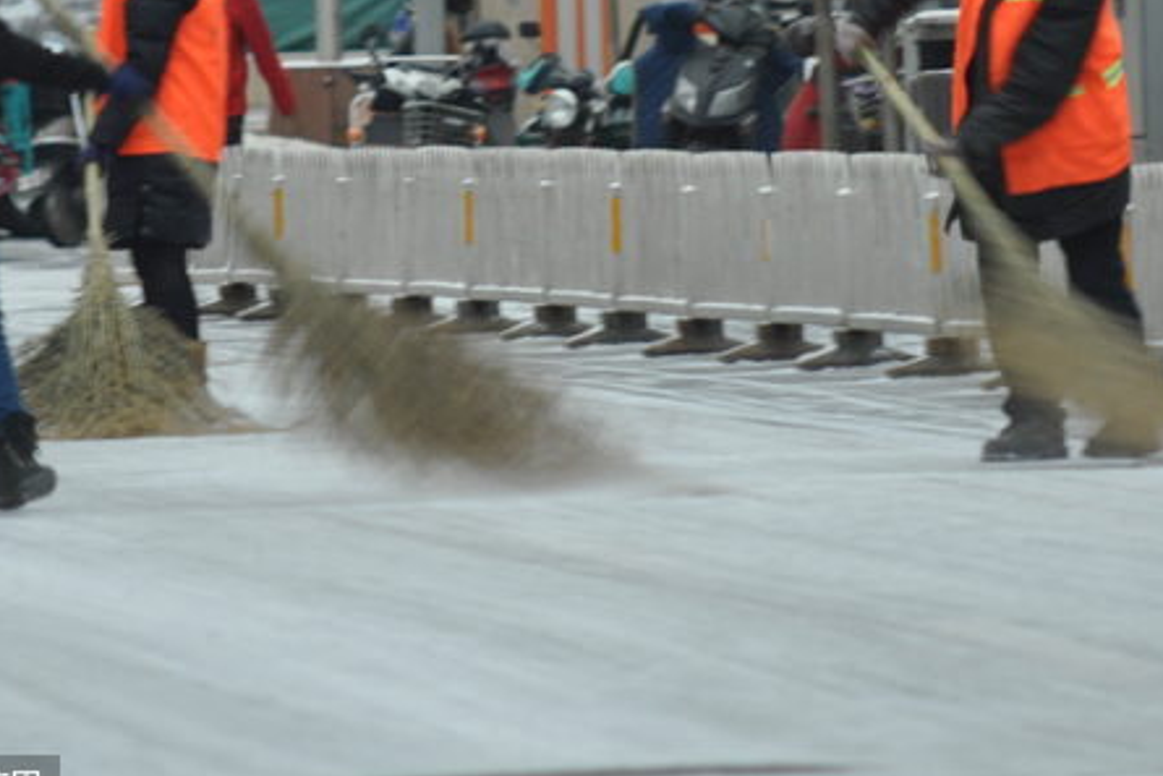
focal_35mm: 909
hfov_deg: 2.3
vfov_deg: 1.5
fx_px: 29374
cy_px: 39
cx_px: 567
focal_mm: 300
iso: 320
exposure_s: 1/25
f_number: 5.6
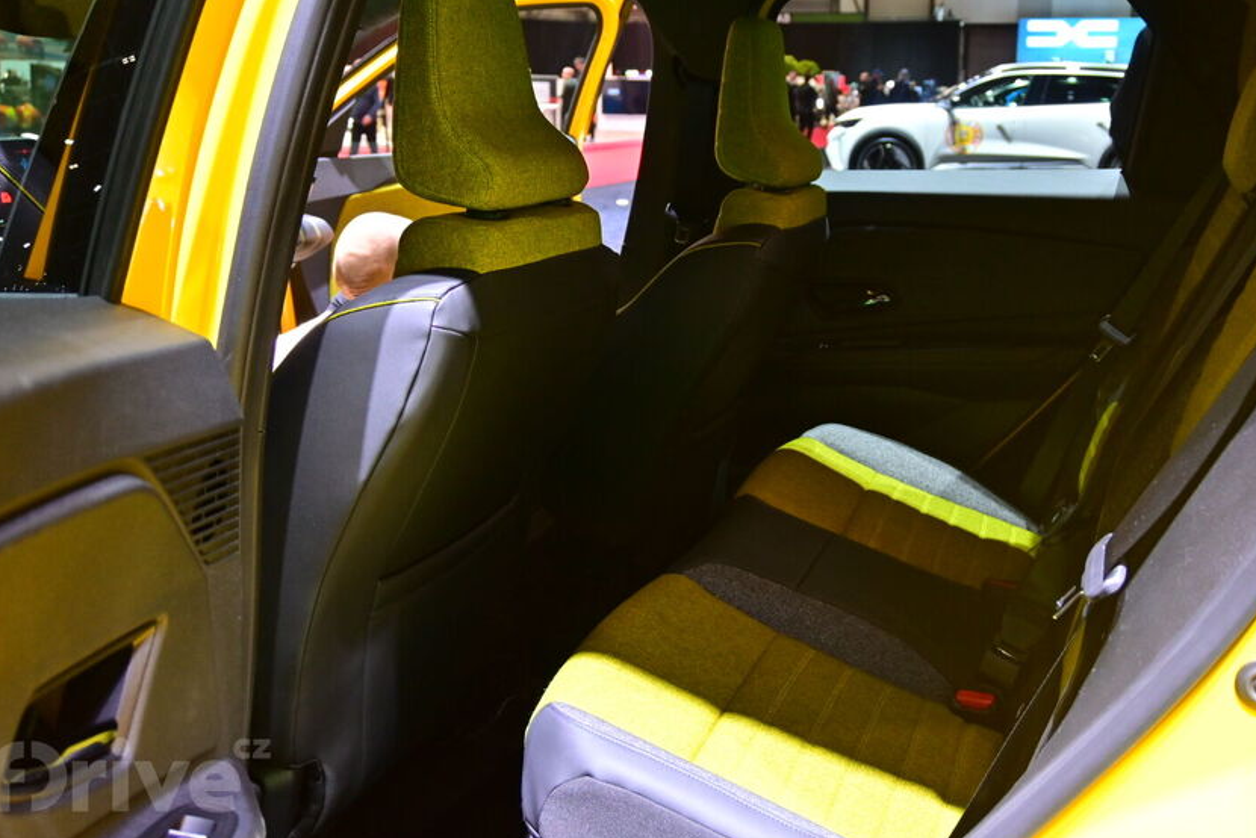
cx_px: 689
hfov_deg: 51.4
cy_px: 360
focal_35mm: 37
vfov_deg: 35.6
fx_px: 1301
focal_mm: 21.5
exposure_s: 1/30
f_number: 4
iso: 800
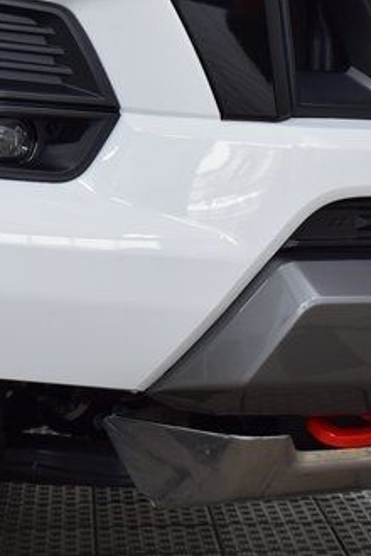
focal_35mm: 128
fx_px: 1979
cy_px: 313
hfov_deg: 10.5
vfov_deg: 16.0
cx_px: 460
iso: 400
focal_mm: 44
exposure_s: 1/20
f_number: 6.3
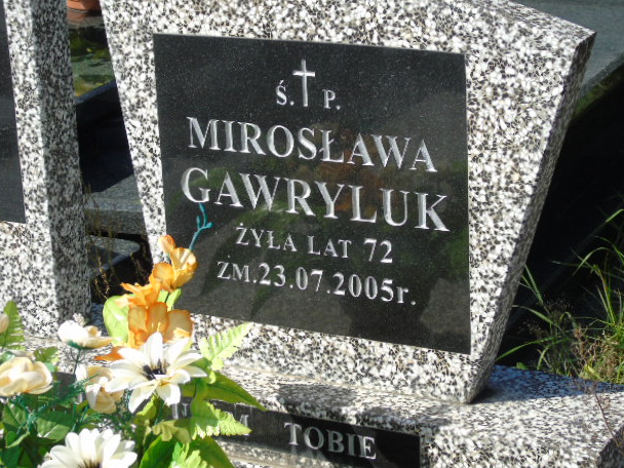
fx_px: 1785
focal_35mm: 99
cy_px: 235
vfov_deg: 14.9
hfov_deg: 19.8
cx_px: 322
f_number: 4.3
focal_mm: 17
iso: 80
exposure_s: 1/500
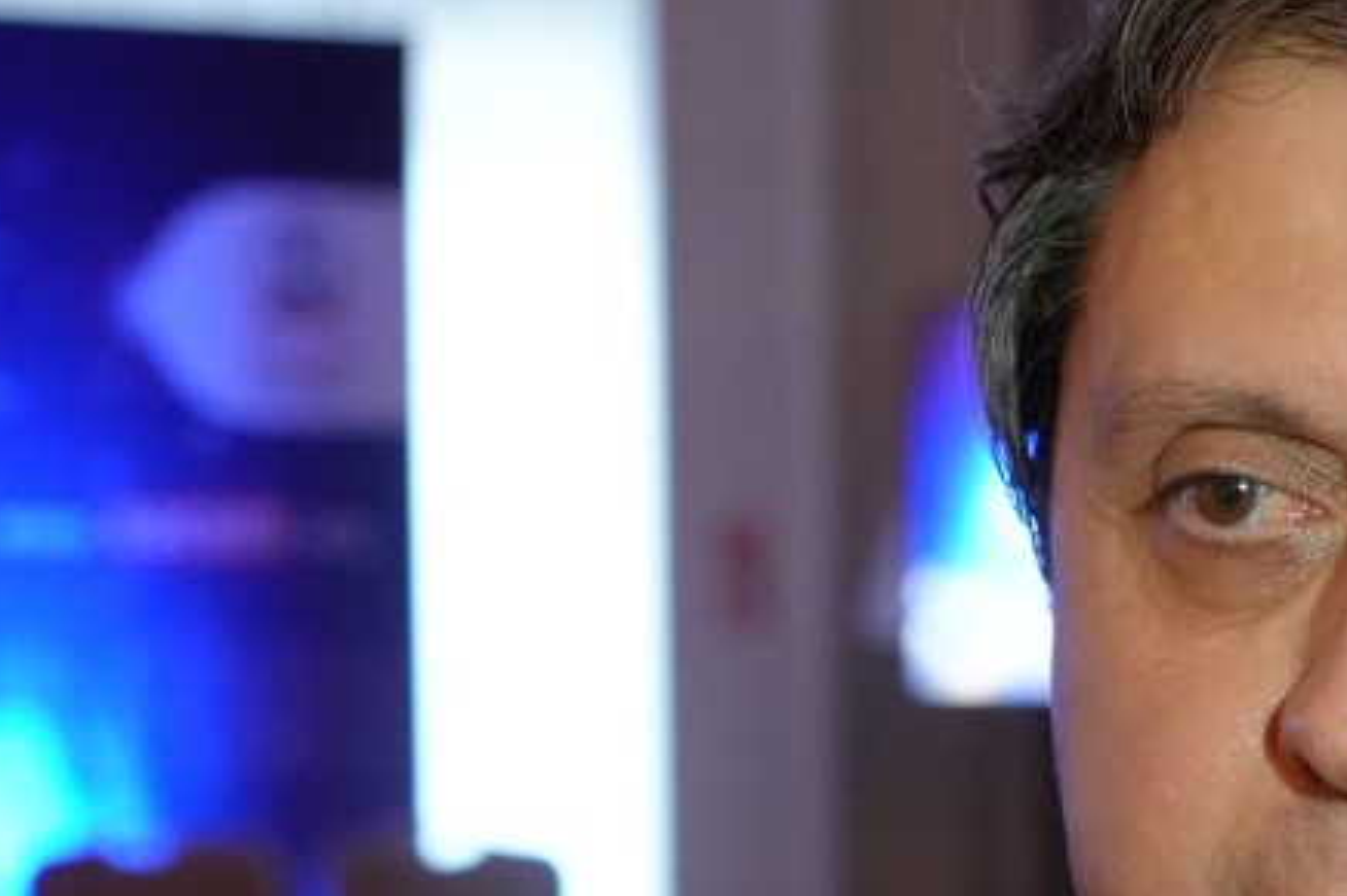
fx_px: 5421
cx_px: 1267
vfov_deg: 9.2
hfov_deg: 14.0
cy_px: 1288
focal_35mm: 145
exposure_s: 1/160
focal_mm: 39
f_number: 4
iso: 5000
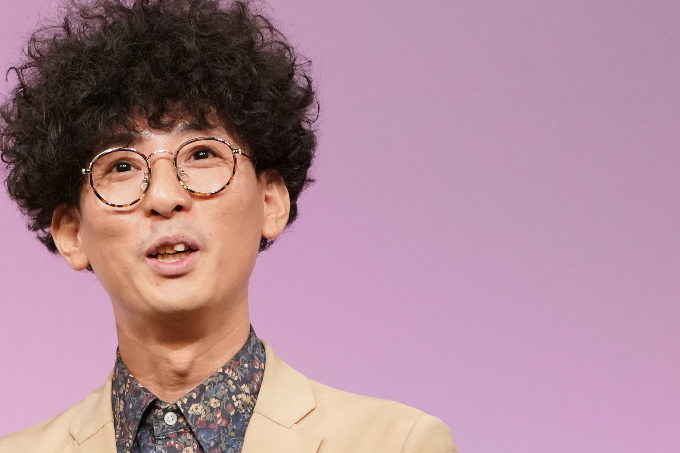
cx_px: -91
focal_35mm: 912
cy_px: 413
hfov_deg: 2.3
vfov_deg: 1.5
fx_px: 17223
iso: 5000
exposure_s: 1/160
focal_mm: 364
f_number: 5.6
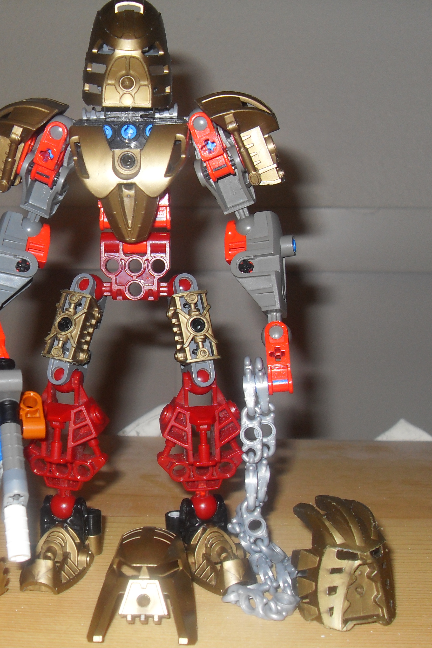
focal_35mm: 48
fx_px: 864
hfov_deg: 27.9
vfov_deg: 41.1
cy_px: 324
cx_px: 154
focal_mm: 6.3
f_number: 2.8
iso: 100
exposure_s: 1/45
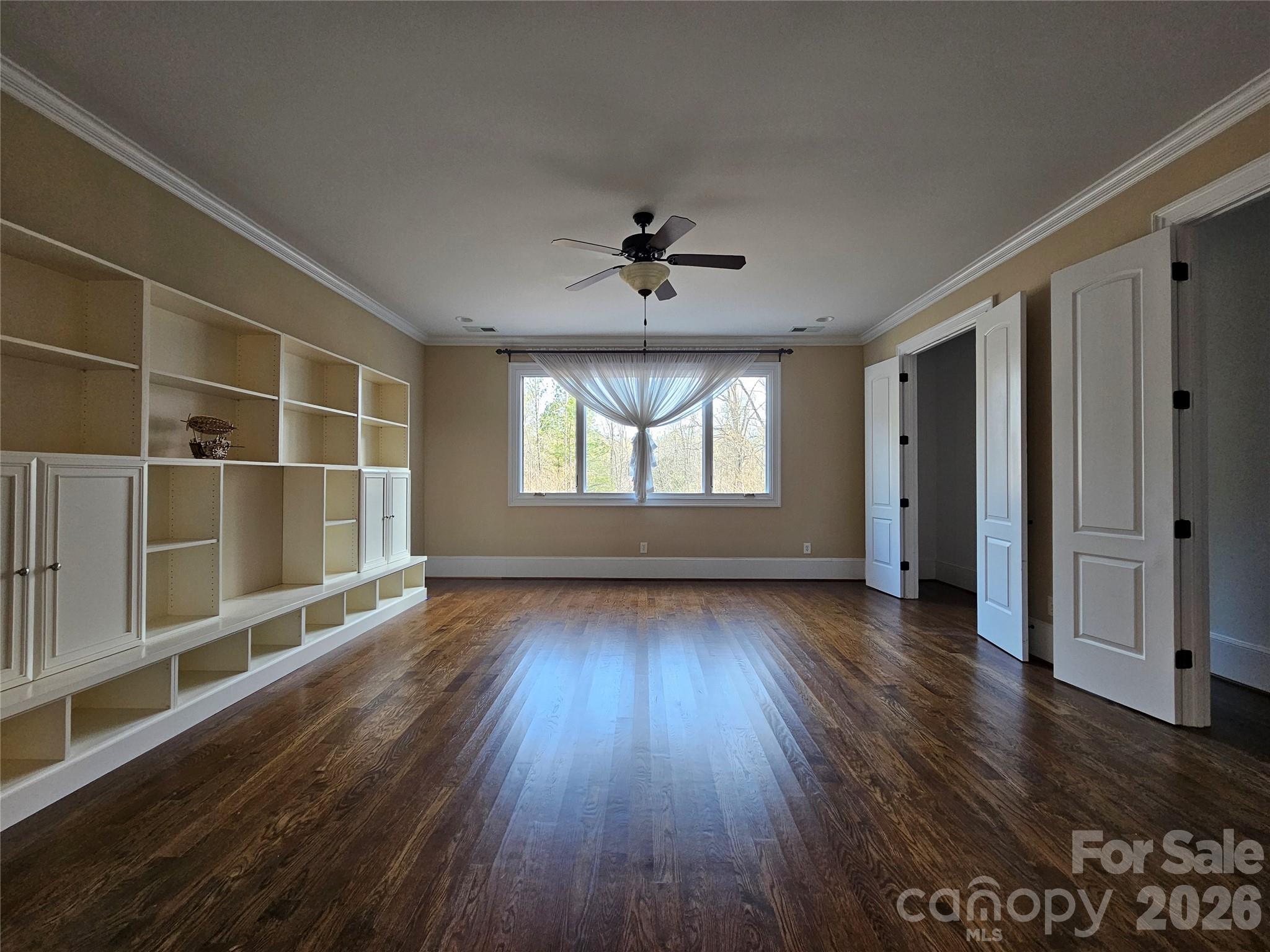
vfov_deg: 89.9
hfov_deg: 106.2
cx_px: 635
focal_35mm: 13
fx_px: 477
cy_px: 476
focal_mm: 2.2
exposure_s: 1/52
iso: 160
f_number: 2.2
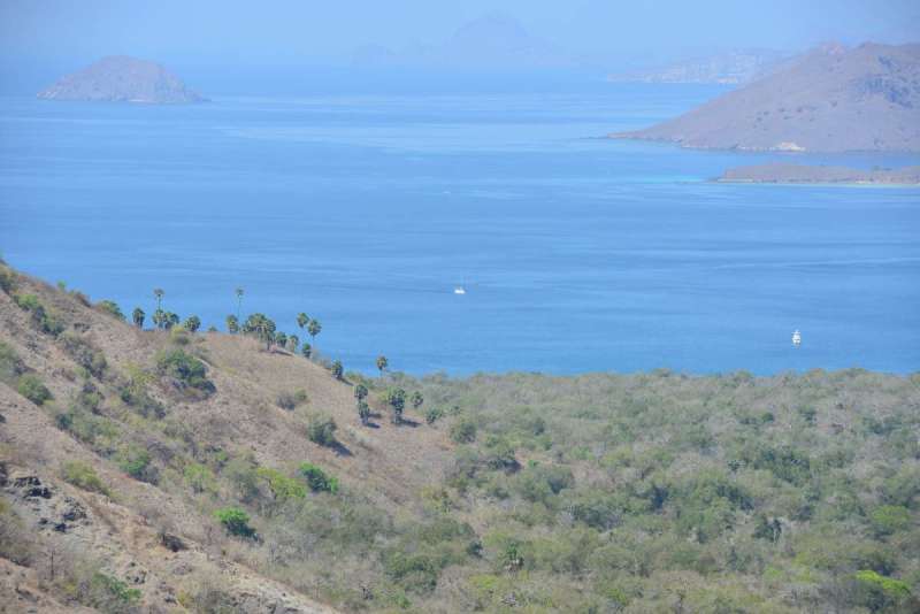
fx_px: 5113
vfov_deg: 6.9
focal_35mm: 200
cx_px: 460
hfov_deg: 10.3
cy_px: 307
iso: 250
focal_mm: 200
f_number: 10
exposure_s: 1/400
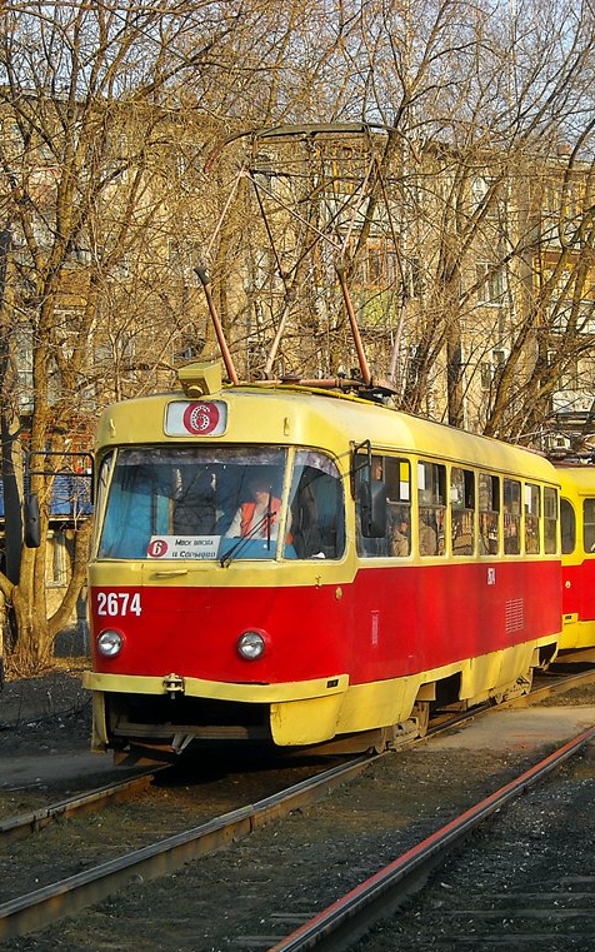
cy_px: 478
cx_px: 396
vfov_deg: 23.8
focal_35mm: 87
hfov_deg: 15.0
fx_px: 2256
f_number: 3.5
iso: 64
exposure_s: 1/228
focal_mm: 9.87
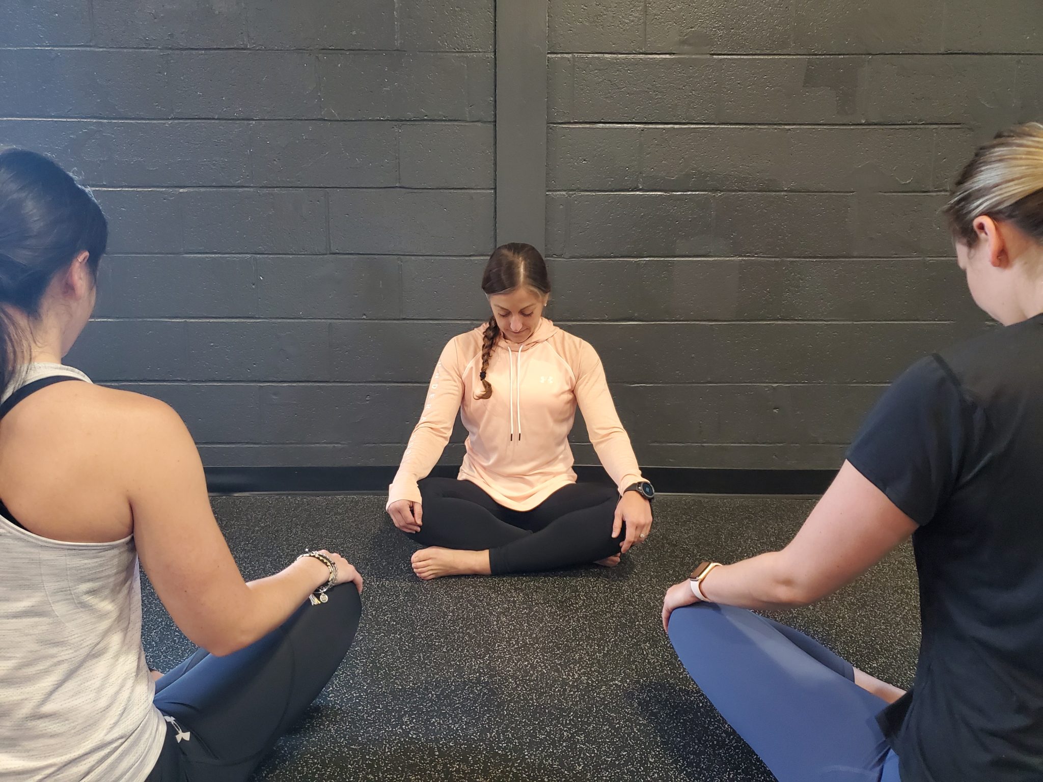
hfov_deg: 67.3
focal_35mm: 26
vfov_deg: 53.1
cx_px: 522
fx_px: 783
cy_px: 391
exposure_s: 1/40
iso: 500
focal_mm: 4.3
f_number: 1.5
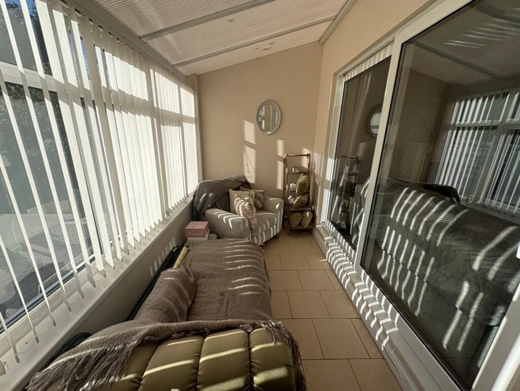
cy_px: 196
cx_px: 260
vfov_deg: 85.7
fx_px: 210
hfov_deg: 102.0
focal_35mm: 14
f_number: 2.2
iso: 50
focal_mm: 2.22
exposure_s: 1/1198
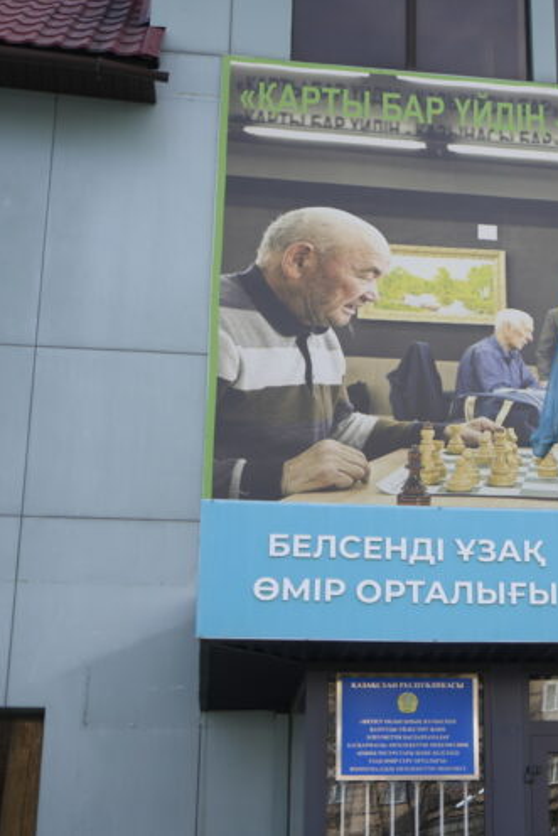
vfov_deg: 31.0
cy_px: 416
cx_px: 536
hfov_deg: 20.4
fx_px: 1510
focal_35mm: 65
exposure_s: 1/400
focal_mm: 43
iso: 100
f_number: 4
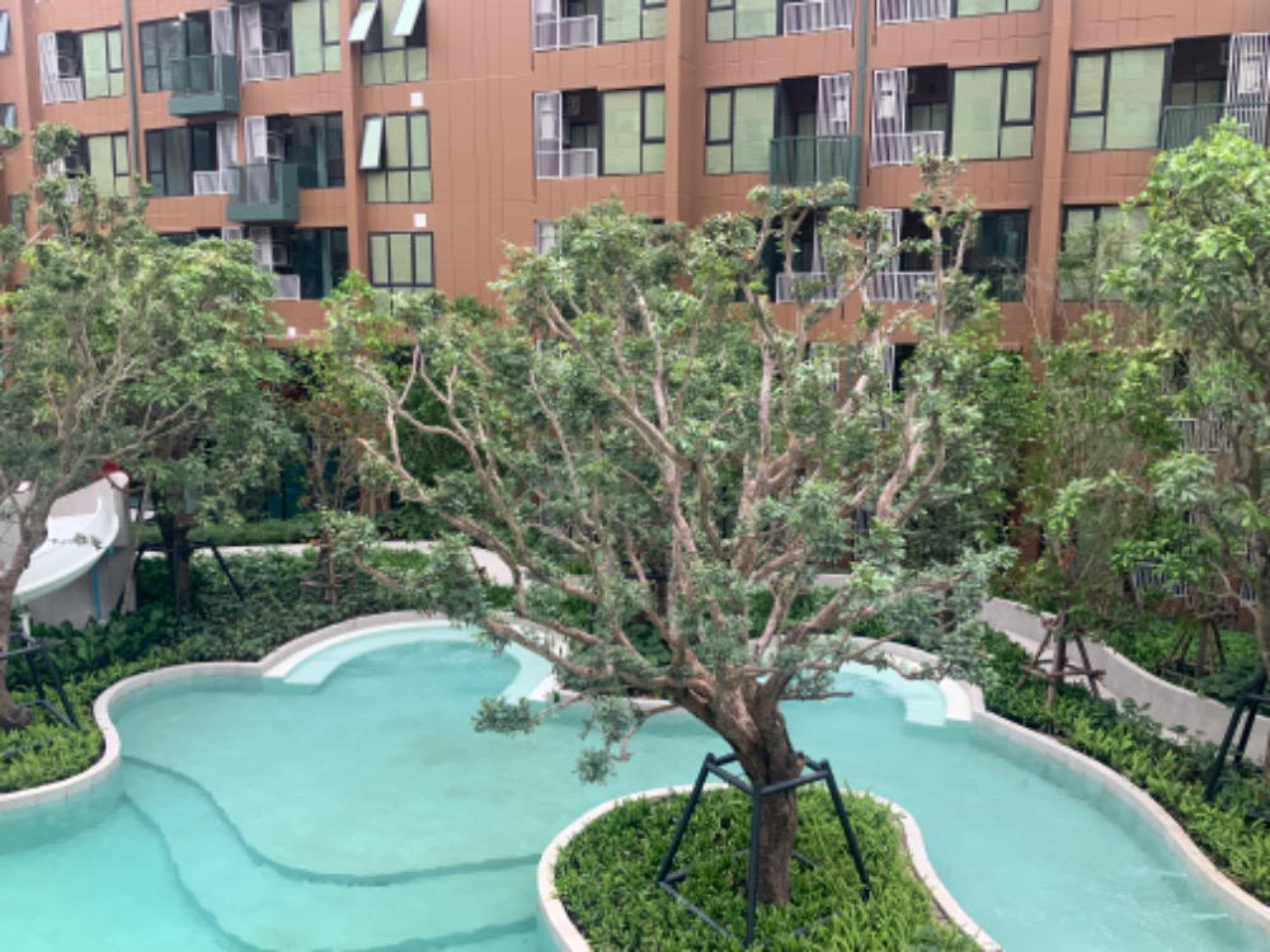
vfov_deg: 48.2
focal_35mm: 29
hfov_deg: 61.7
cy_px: 476
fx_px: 1064
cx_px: 635
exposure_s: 1/428
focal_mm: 3
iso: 16
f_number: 1.8
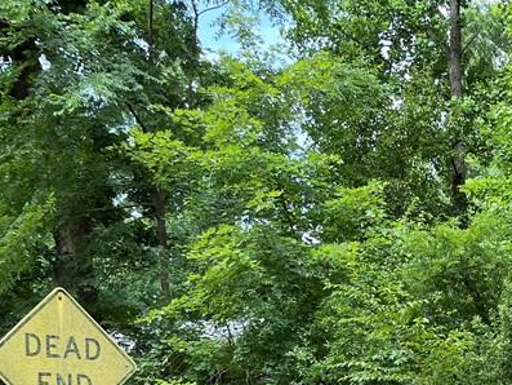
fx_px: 991
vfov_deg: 20.4
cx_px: 620
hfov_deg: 25.8
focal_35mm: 67
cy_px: 478
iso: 32
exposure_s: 1/325
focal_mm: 4.2
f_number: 1.6
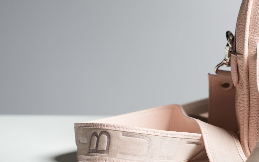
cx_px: 304
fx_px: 1207
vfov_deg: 7.7
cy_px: 54
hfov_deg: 12.0
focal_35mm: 171
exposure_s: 1/250
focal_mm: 70
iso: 100
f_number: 4
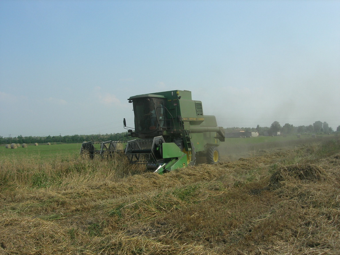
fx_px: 373
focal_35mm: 38
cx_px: 170
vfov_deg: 37.7
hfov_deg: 49.0
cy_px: 128
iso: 64
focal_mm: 7.8
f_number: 4.8
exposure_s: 1/562
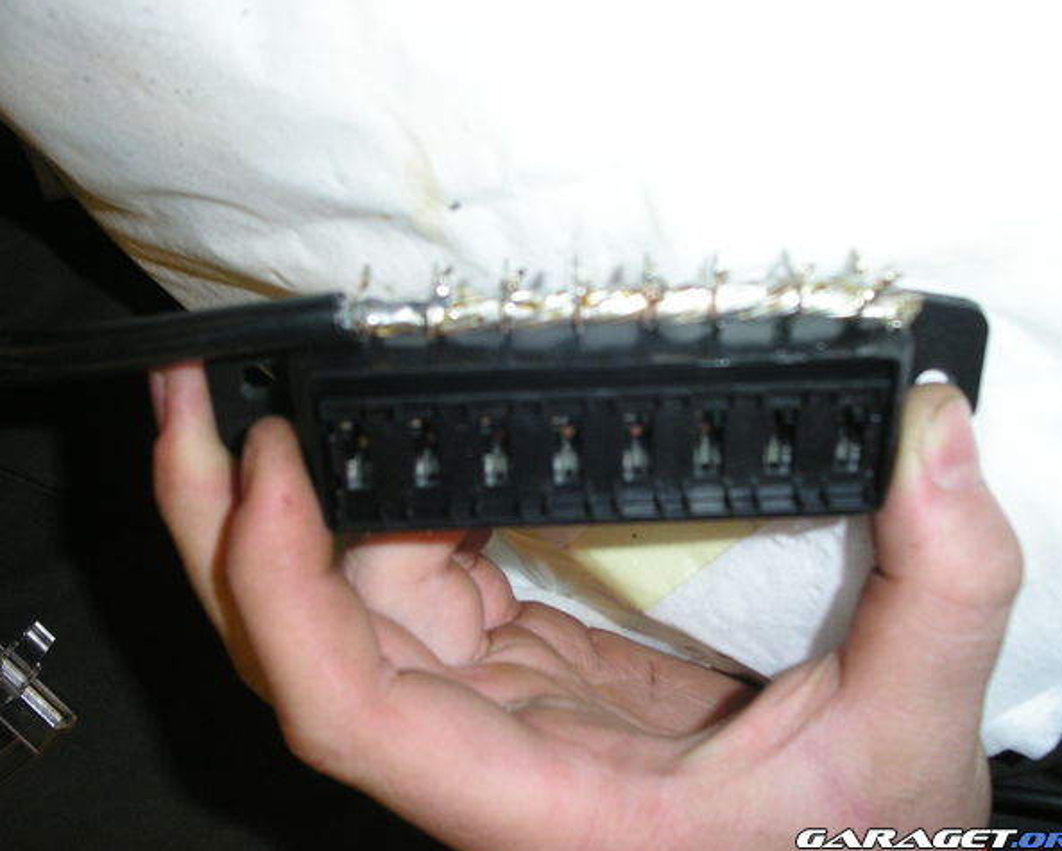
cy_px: 426
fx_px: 1258
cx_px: 530
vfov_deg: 37.4
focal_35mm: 40
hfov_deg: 45.8
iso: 200
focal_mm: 7.8
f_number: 2.8
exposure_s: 1/45
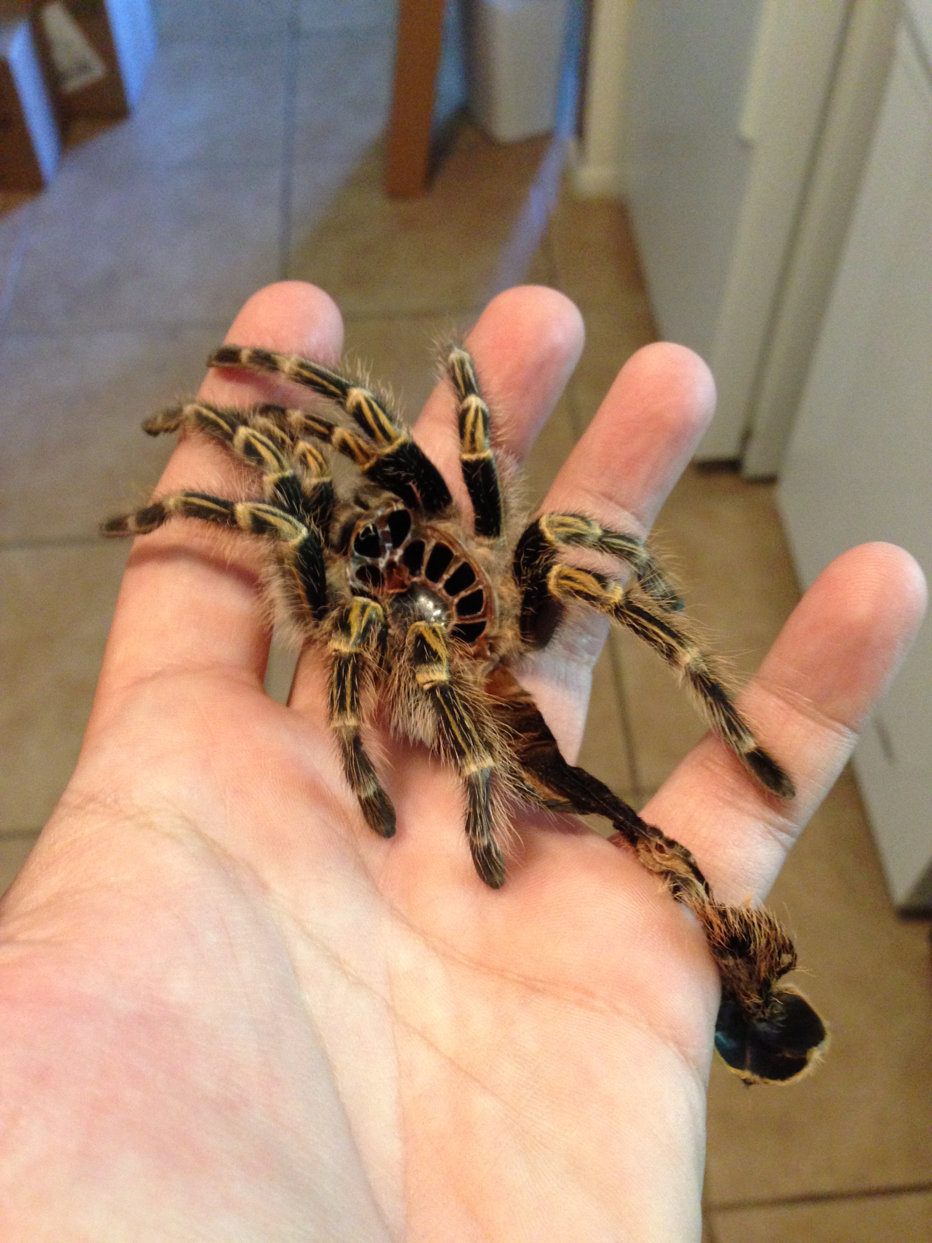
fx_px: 1185
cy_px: 622
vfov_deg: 55.4
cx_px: 466
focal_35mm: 33
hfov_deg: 42.9
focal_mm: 4.12
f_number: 2.4
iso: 320
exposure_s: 1/20
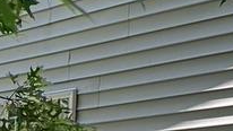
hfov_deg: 16.3
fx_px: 803
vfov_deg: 8.5
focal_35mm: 130
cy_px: 312
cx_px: 28
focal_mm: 6.86
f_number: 1.78
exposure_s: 1/797
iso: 80
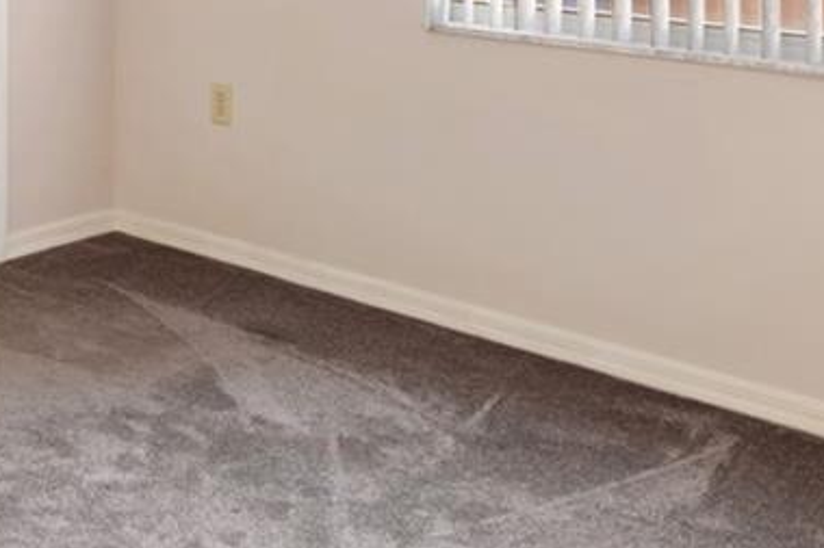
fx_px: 1350
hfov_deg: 31.0
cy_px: -148
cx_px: -30
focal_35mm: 59
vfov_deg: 21.0
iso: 250
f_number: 6.3
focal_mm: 14
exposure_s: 1/2.5
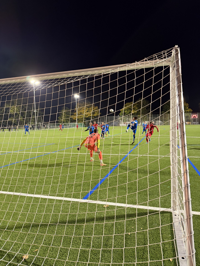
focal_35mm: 24
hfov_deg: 56.8
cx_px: 100
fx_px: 185
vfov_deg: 71.6
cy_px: 133
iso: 640
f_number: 1.78
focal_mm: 6.76
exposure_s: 1/60
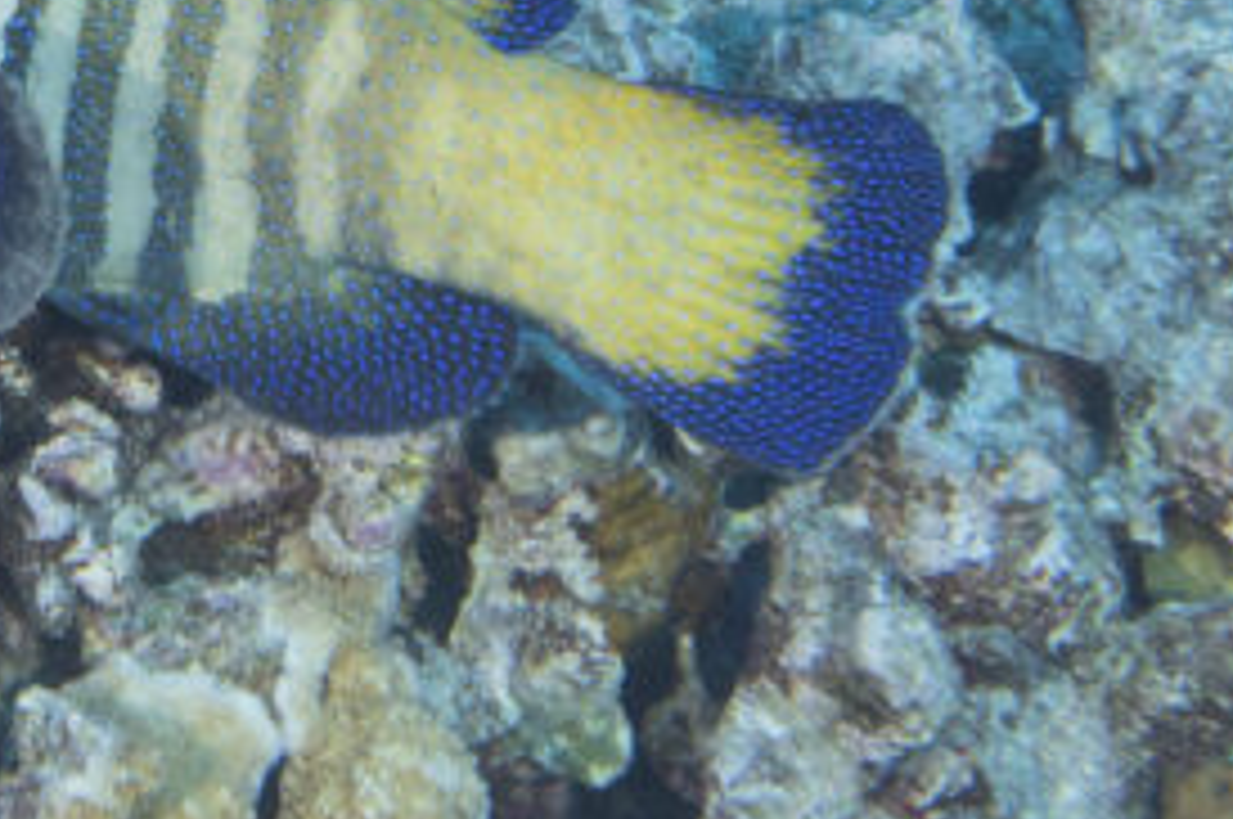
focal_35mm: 131
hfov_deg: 15.4
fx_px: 4481
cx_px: 76
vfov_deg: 10.2
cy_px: -263
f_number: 9
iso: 200
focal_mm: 35
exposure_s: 1/100
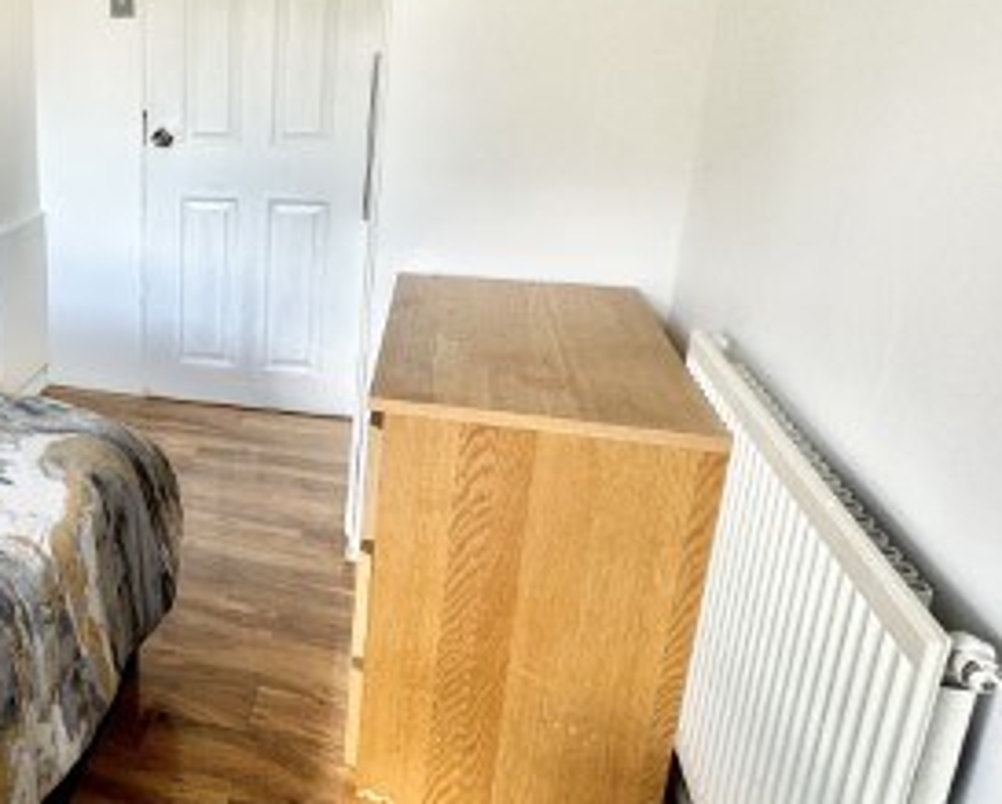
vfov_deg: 45.5
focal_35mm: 32
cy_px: 305
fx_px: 950
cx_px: 66
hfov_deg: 48.6
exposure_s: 1/99
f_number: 2.2
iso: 125
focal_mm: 2.22
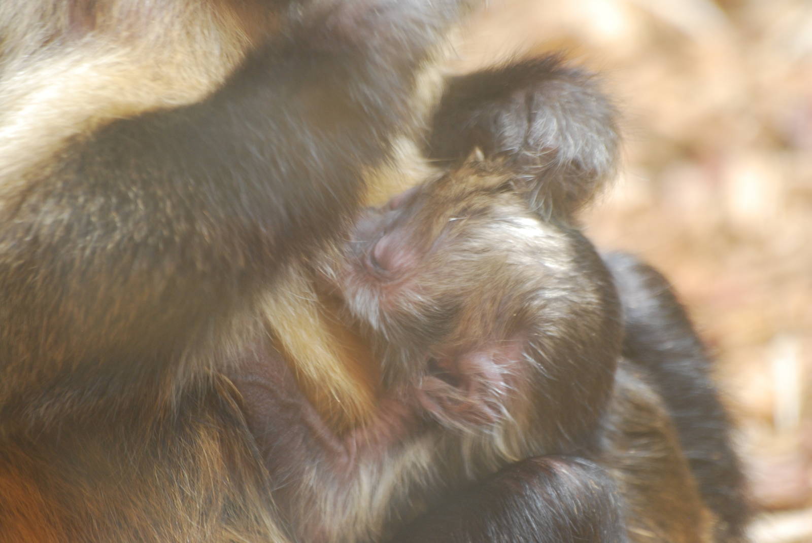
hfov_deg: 4.6
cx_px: 406
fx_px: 10162
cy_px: 272
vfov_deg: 3.1
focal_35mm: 450
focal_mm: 300
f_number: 5.6
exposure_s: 1/100
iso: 400
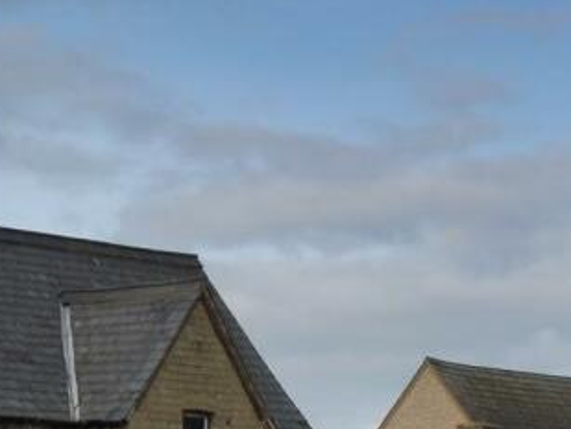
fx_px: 2789
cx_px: 150
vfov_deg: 8.7
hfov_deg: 11.7
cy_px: 466
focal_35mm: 169
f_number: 5
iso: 100
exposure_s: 1/500
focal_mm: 9
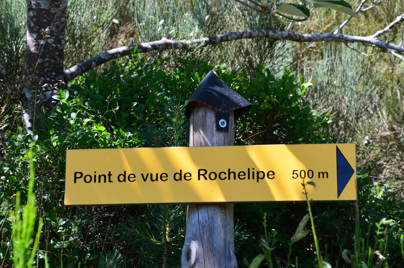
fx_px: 1344
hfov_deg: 17.1
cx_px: 202
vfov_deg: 11.4
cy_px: 134
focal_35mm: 120
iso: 200
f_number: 10
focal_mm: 80
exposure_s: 1/80
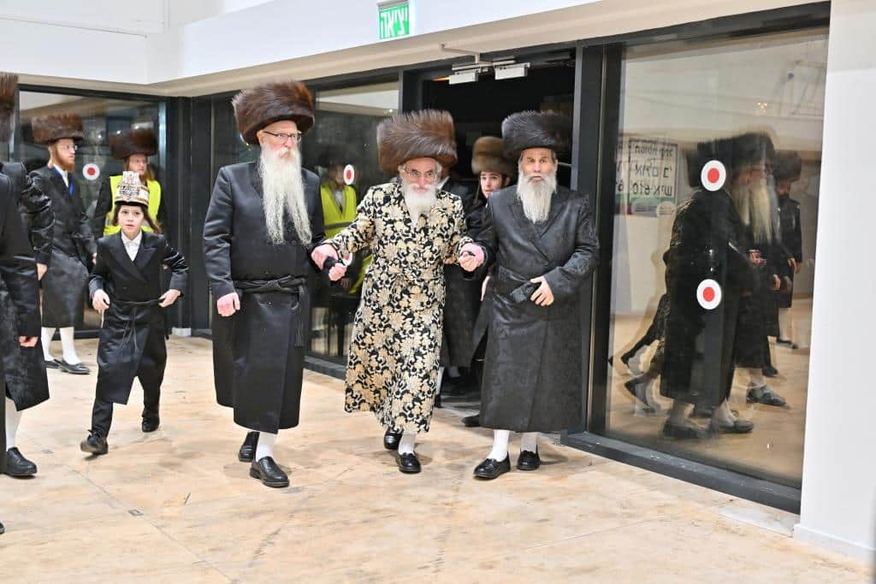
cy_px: 292
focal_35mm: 41
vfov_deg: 32.6
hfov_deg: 47.4
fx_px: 998
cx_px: 438
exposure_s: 1/100
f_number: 4
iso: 800
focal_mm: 41
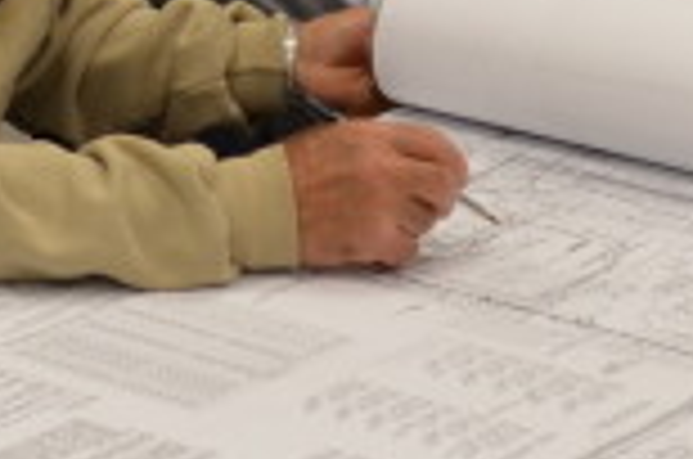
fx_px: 4226
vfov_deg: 6.2
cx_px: 108
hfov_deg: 9.3
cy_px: -58
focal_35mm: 220
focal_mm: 22
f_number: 4.5
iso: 400
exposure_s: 1/80
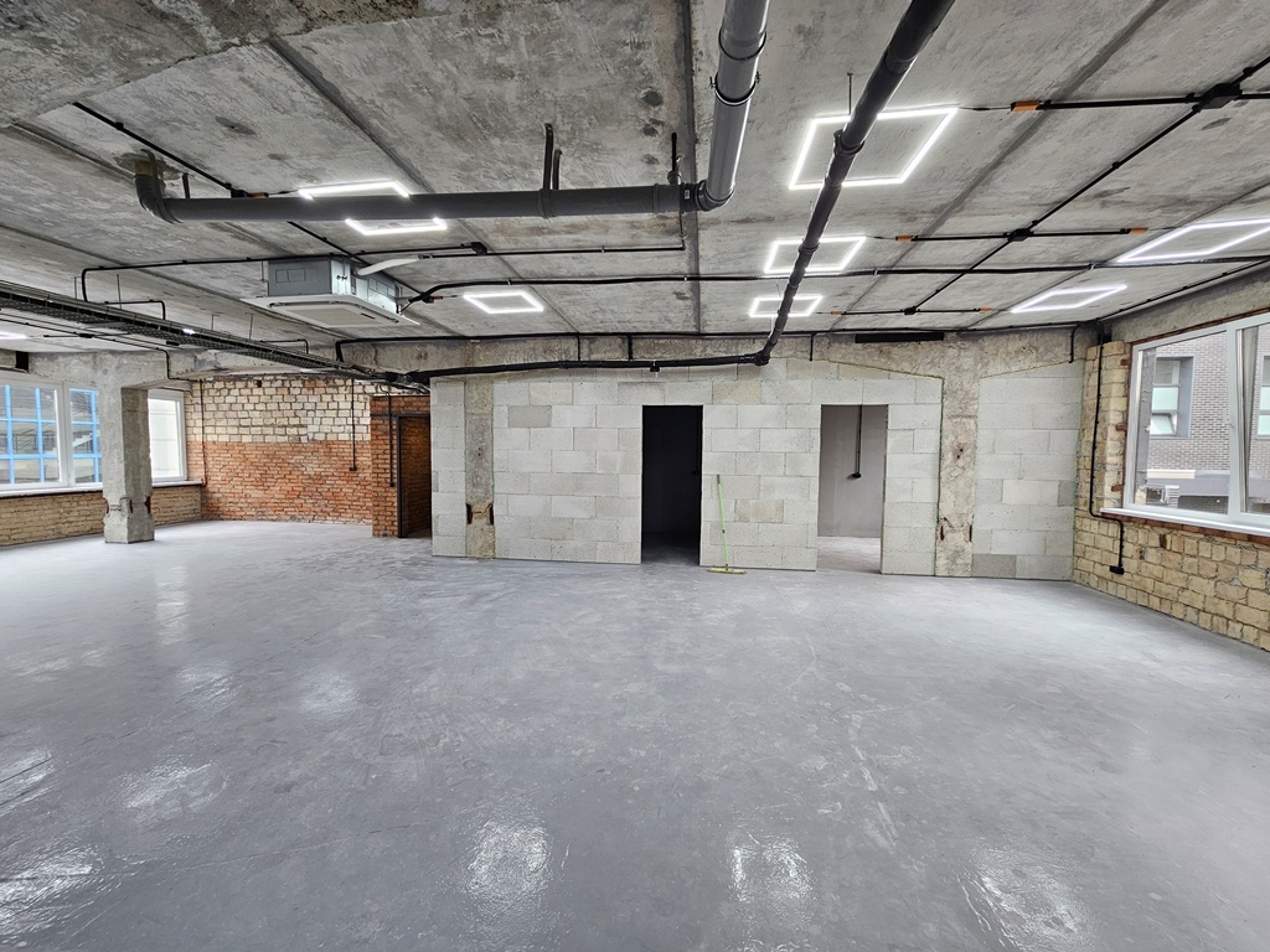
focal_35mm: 13
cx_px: 635
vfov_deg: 89.9
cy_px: 476
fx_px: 477
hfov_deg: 106.2
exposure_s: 1/70.8
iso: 125
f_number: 2.2
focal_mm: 2.2
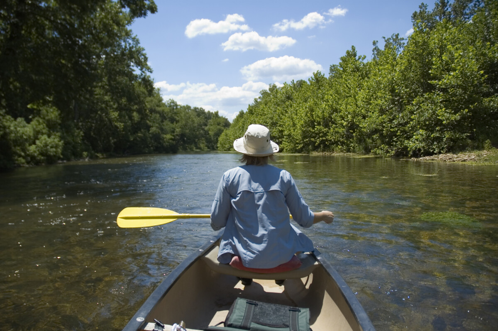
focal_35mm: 27
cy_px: 166
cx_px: 249
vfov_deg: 47.9
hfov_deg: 67.4
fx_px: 373
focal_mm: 18
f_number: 3.5
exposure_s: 1/1600
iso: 200
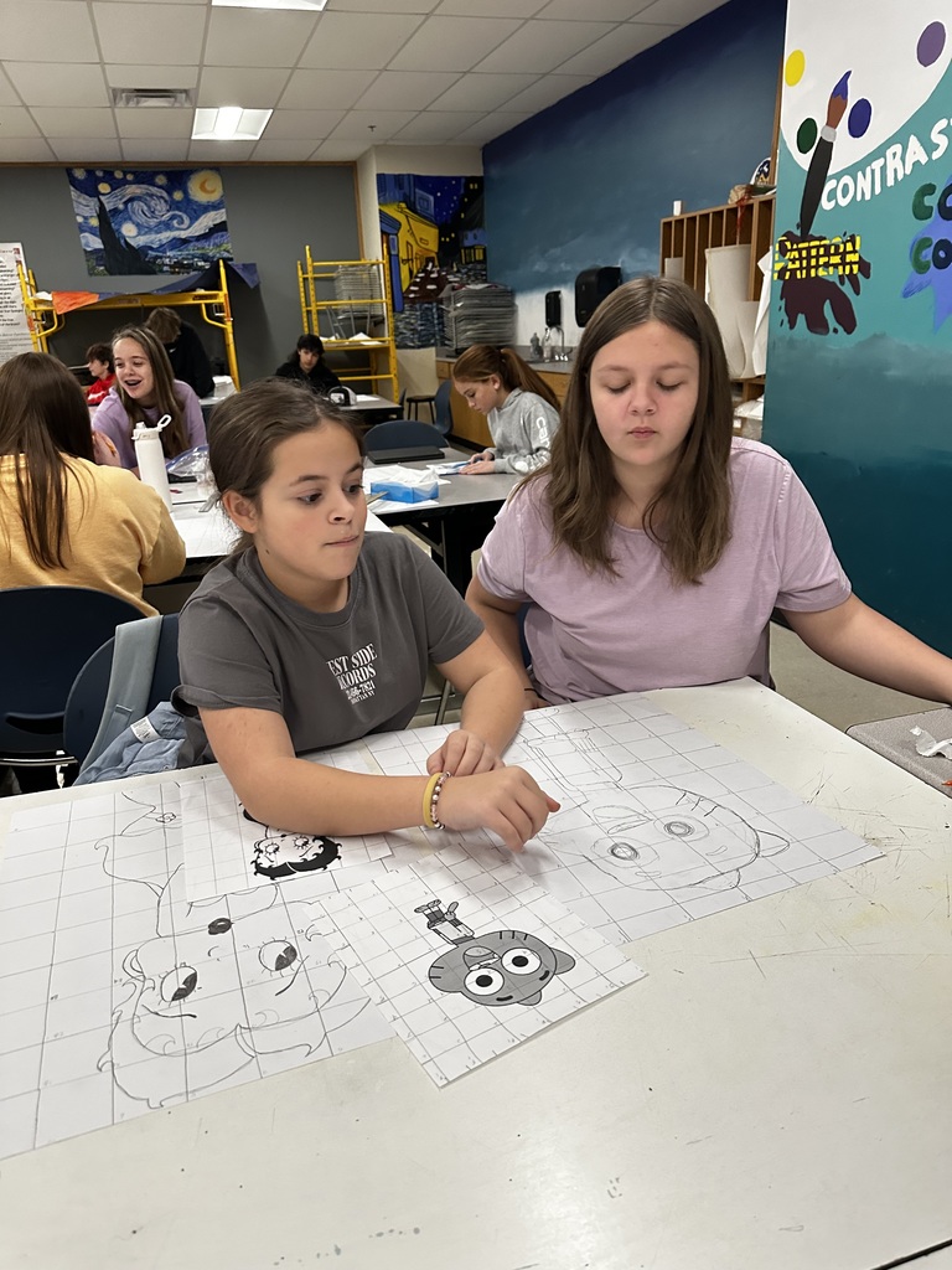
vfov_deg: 71.6
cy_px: 635
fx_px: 880
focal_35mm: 24
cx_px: 476
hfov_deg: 56.8
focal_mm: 6.86
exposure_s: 1/60
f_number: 1.78
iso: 500
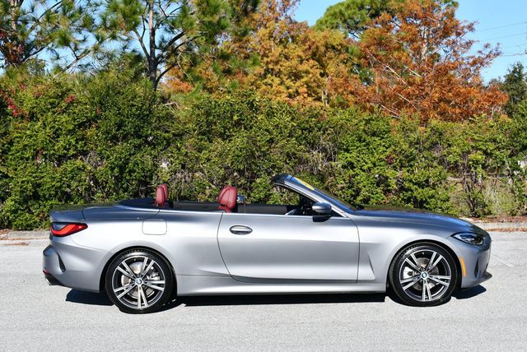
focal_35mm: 68
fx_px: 996
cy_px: 176
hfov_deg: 29.6
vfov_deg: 20.1
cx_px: 264
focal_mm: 34
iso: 100
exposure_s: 1/250
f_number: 8
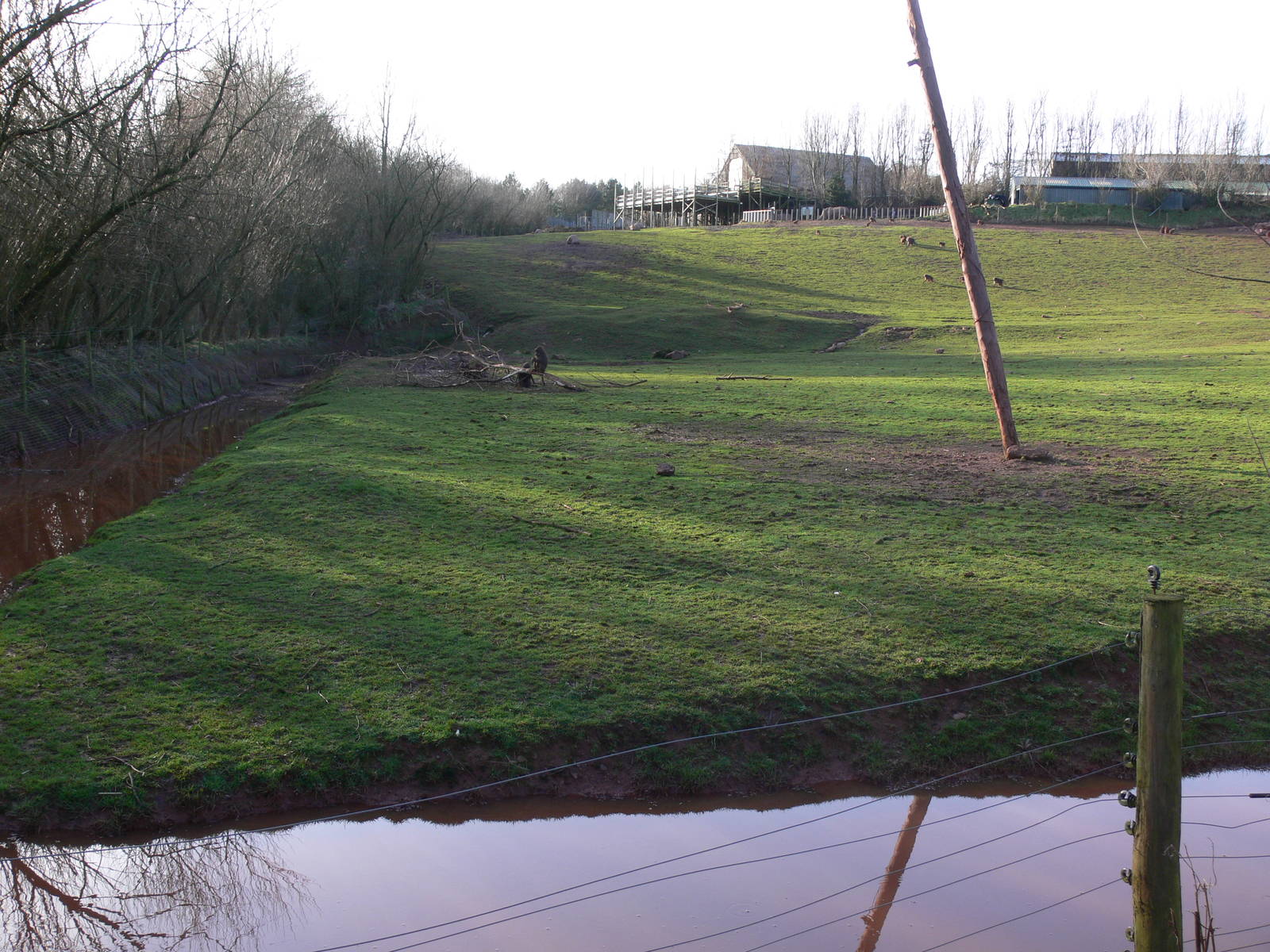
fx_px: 1284
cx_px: 635
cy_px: 476
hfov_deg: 52.6
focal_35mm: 35
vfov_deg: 40.7
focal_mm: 7.4
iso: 80
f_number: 4
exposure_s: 1/100
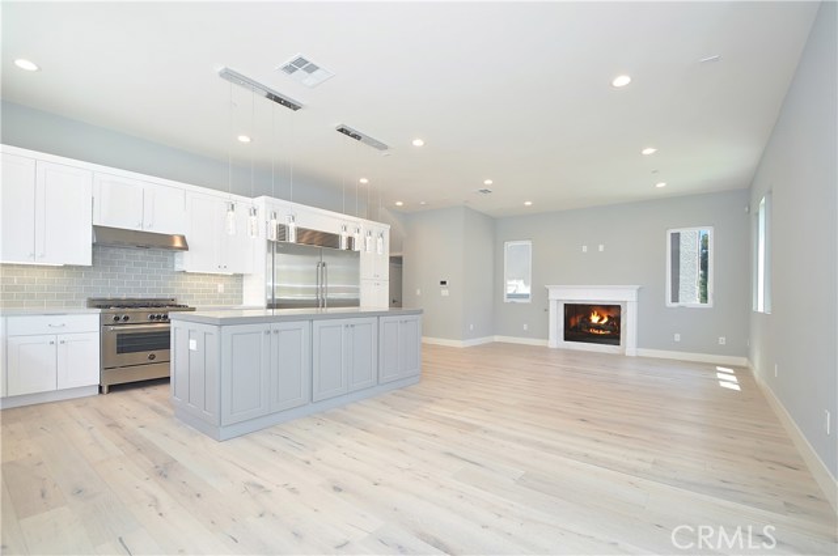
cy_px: 278
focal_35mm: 15
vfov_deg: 77.2
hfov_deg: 100.5
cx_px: 419
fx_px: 349
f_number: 7.1
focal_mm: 10
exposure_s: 1/20
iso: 250
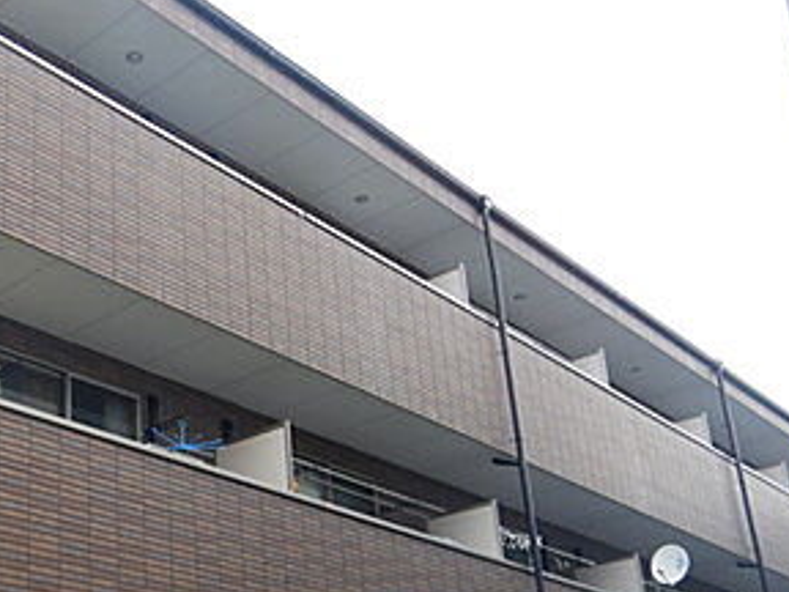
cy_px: 430
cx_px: 156
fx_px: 1140
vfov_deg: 28.7
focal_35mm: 50
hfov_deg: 36.8
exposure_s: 1/50
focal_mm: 4.3
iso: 125
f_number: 2.8
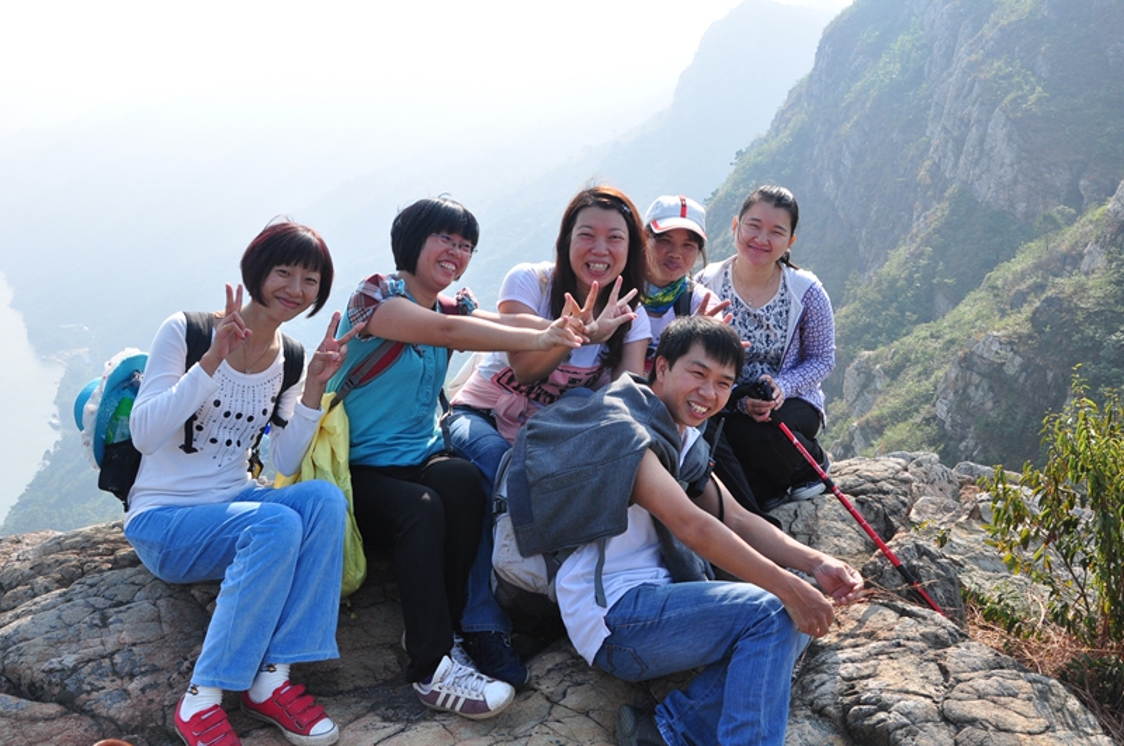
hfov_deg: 53.2
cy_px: 373
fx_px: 1122
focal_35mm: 36
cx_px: 562
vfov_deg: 36.8
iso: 320
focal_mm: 24
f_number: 9
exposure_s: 1/320
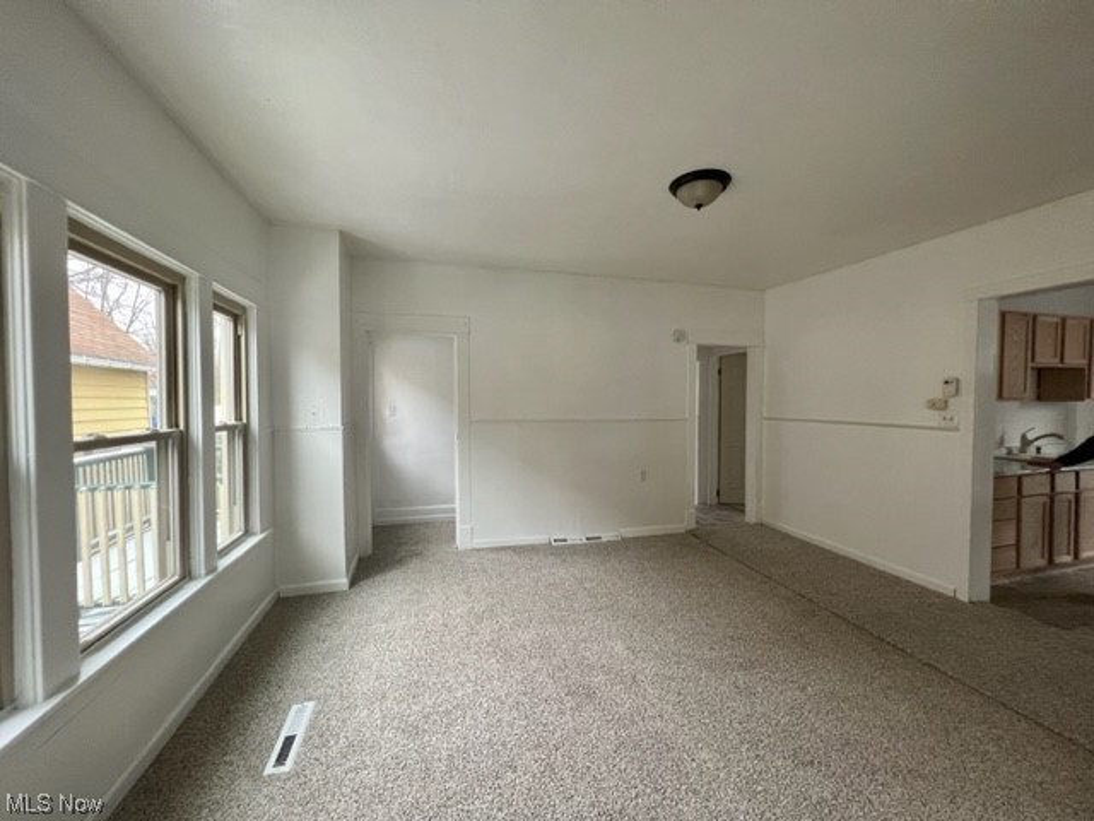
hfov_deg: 106.2
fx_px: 411
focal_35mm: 13
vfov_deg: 89.9
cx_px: 547
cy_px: 410
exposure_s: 1/120
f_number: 1.8
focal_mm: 1.57
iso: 200
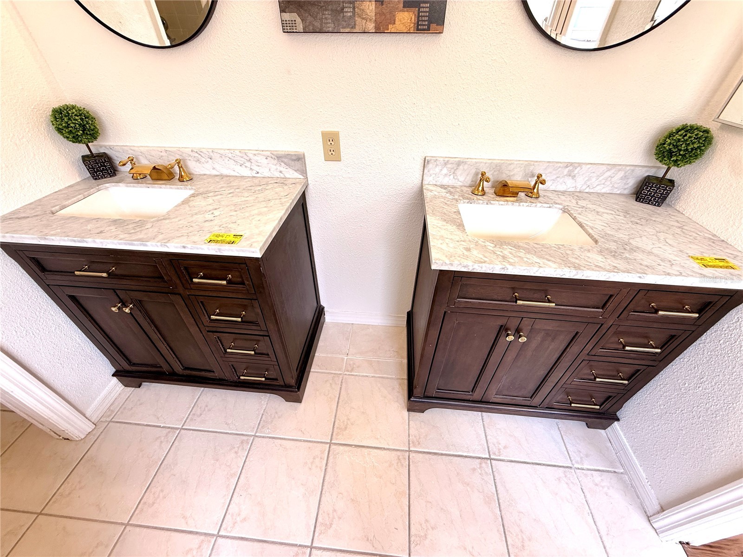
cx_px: 372
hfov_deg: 102.1
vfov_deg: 85.7
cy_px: 278
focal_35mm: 14
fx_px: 300
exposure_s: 1/120
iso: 100
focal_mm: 2.22
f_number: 2.2
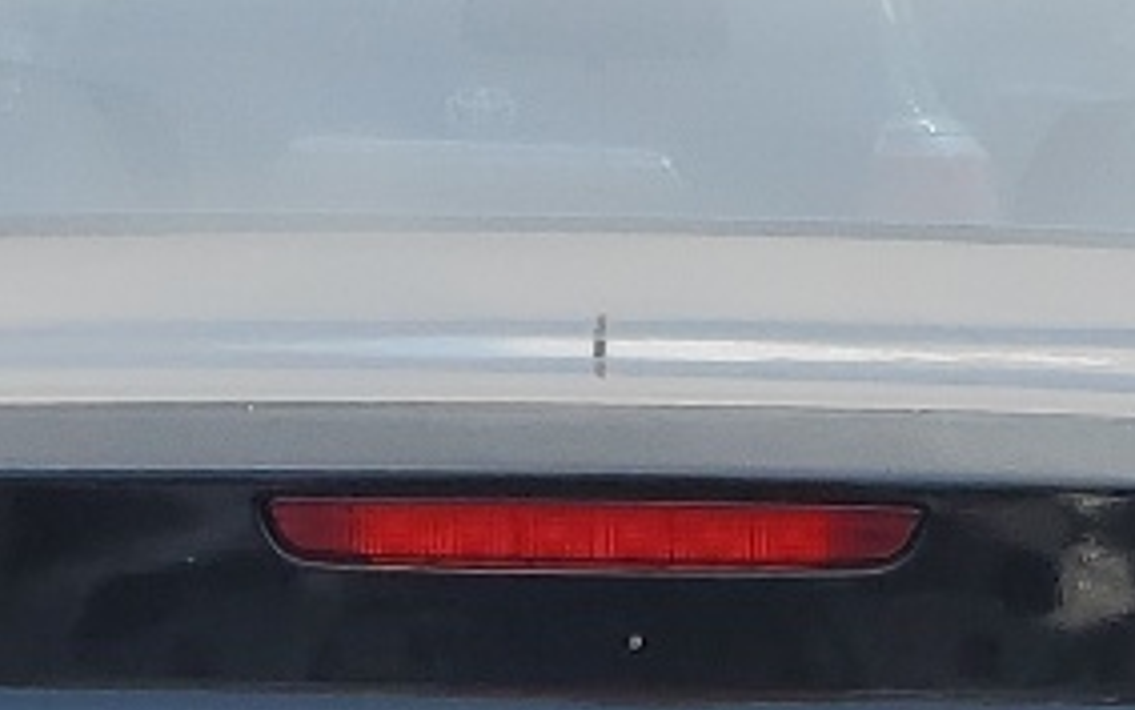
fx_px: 4826
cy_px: 1372
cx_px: 638
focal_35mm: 156
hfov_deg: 13.4
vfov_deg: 8.1
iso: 50
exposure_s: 1/1250
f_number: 1.5
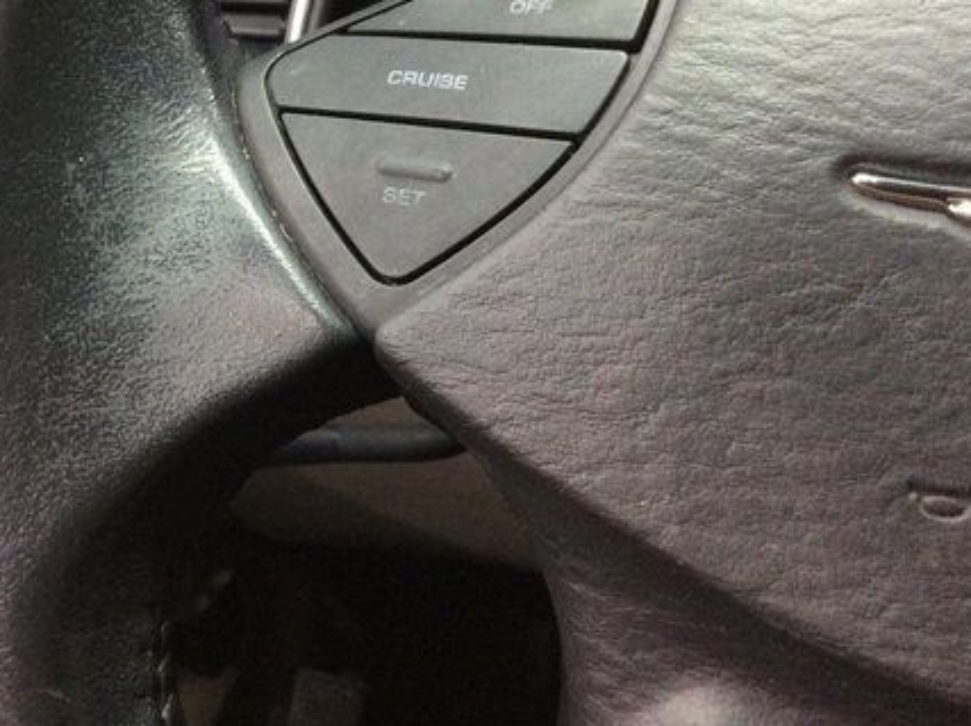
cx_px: 293
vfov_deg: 29.9
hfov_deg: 39.1
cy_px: 216
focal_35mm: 48
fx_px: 1345
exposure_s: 1/20
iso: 250
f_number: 2.4
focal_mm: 3.3
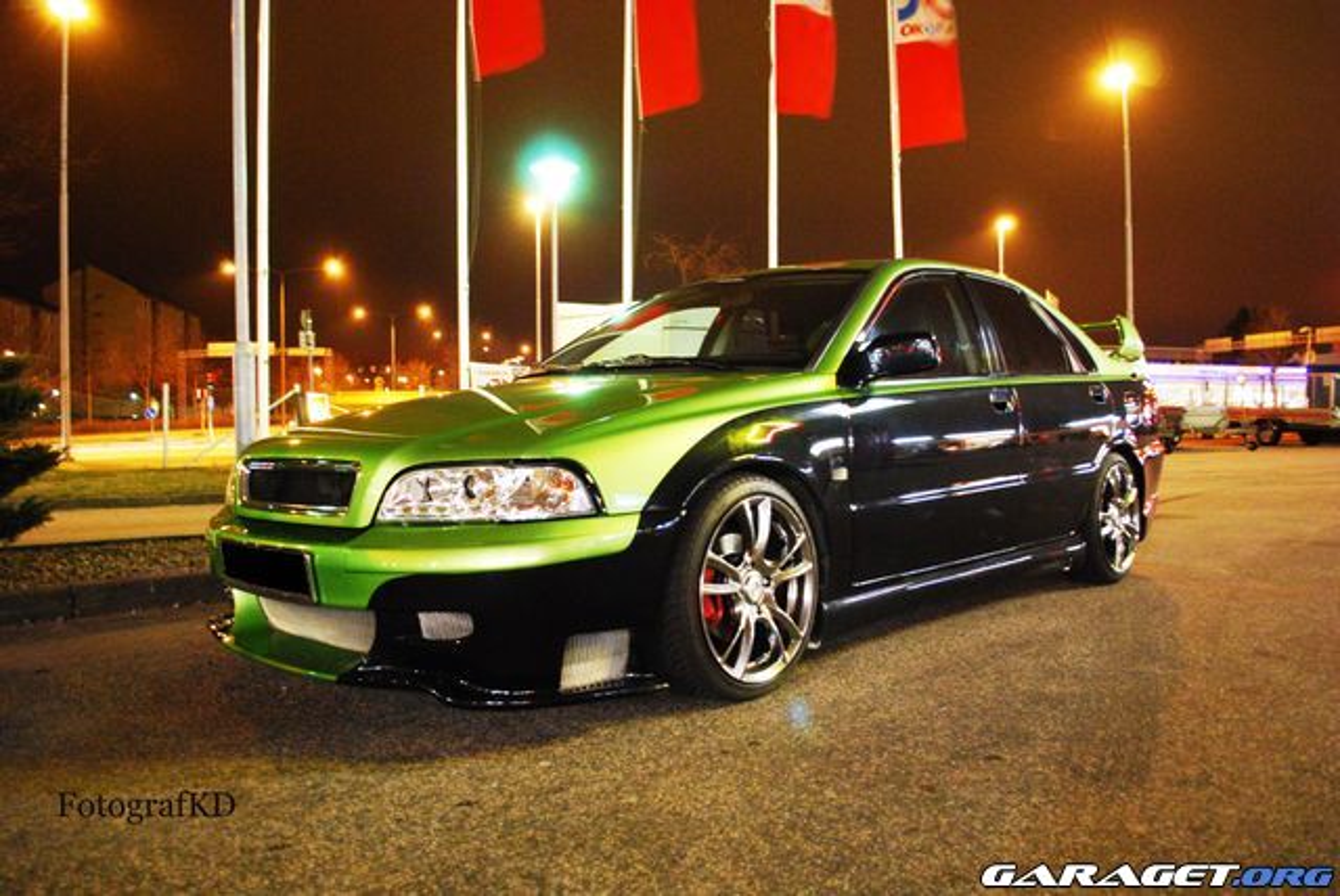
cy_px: 448
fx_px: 1006
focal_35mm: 27
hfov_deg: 67.3
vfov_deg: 48.0
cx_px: 670
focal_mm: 18
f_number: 3.5
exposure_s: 1/1.6
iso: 1600
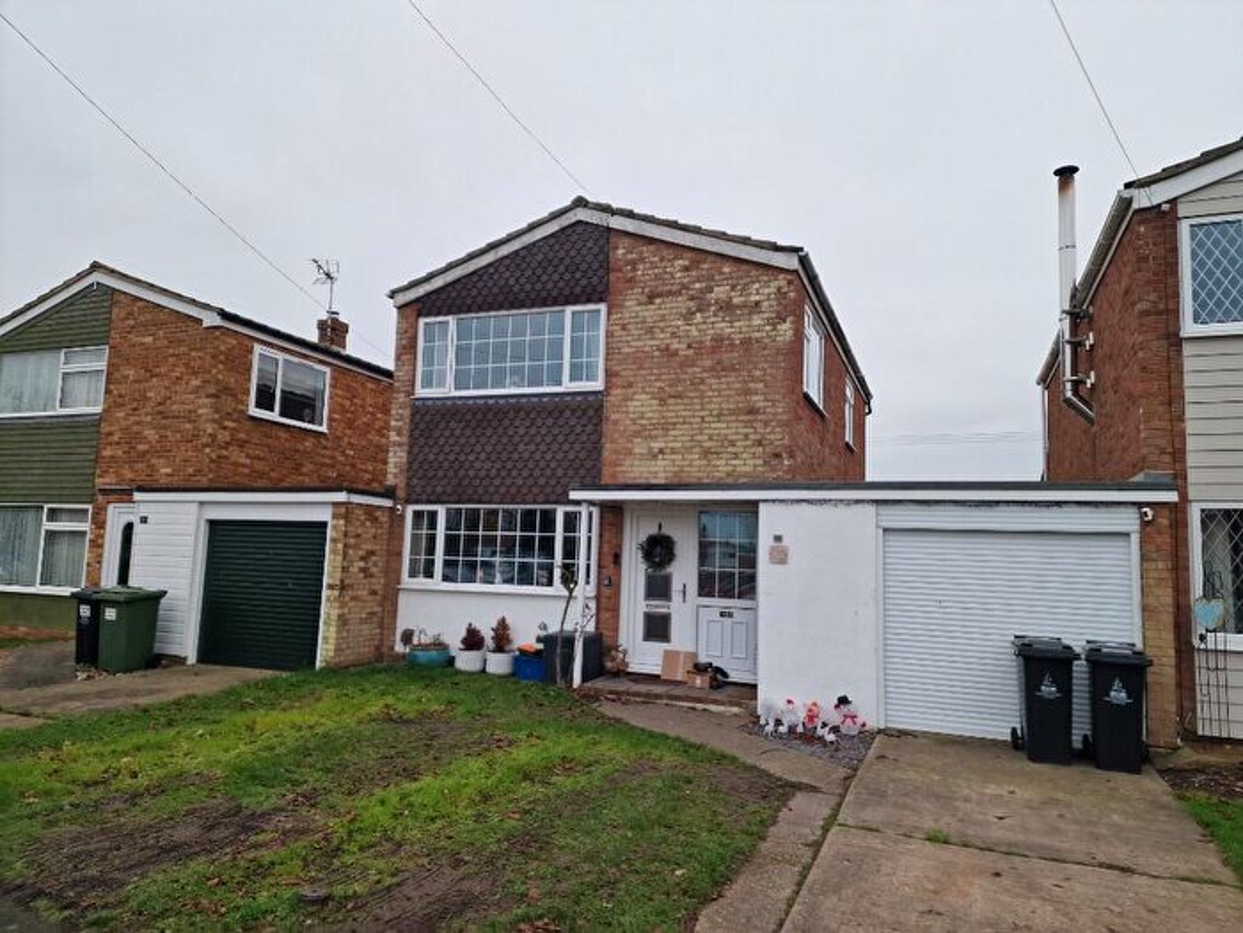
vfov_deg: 58.9
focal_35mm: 23
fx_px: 826
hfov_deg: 73.9
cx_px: 622
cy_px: 466
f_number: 1.8
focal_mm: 6.4
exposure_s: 1/264
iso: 50
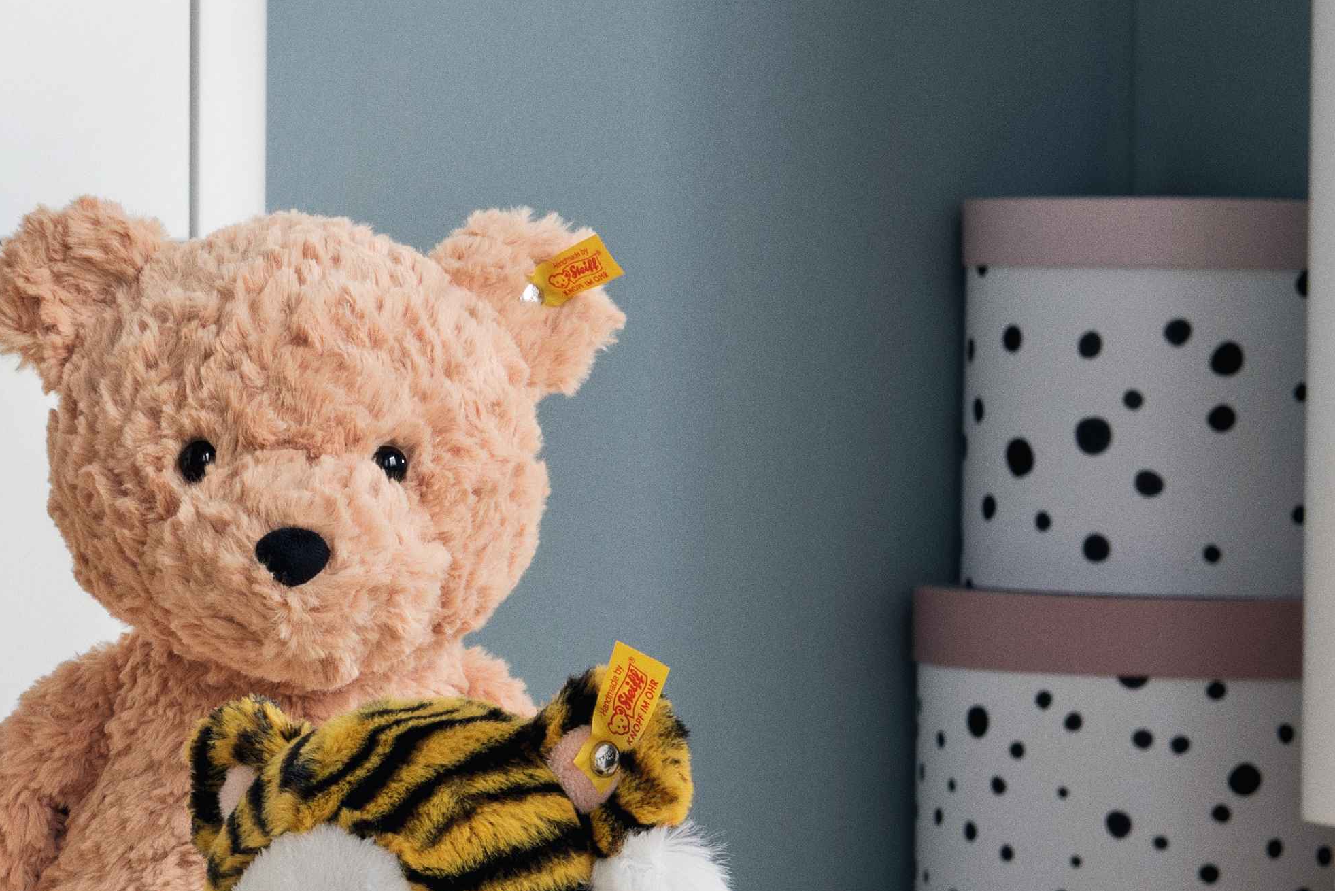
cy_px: 427
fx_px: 7789
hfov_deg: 9.6
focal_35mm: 210
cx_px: -579
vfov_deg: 6.5
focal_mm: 56
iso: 100
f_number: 11
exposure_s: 1/3
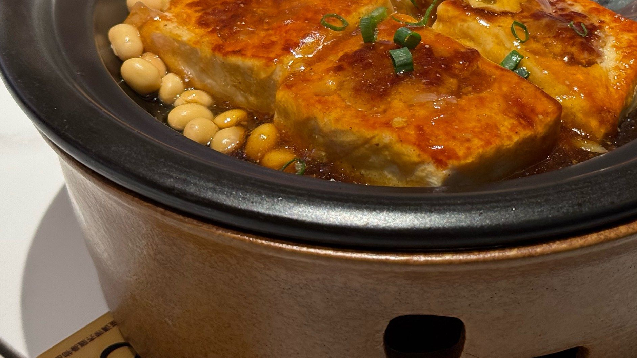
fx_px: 1284
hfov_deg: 27.6
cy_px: 43
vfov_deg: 15.7
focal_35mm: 76
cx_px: 451
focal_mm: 6.76
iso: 125
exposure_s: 1/103
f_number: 1.78
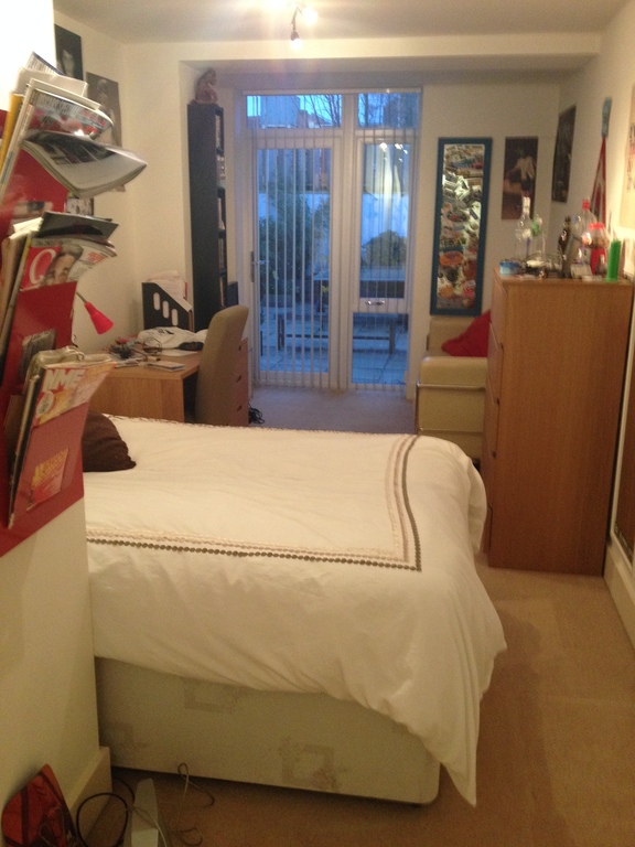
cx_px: 318
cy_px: 424
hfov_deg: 40.7
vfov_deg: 52.6
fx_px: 856
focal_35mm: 35
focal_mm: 4.28
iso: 250
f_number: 2.4
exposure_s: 1/20
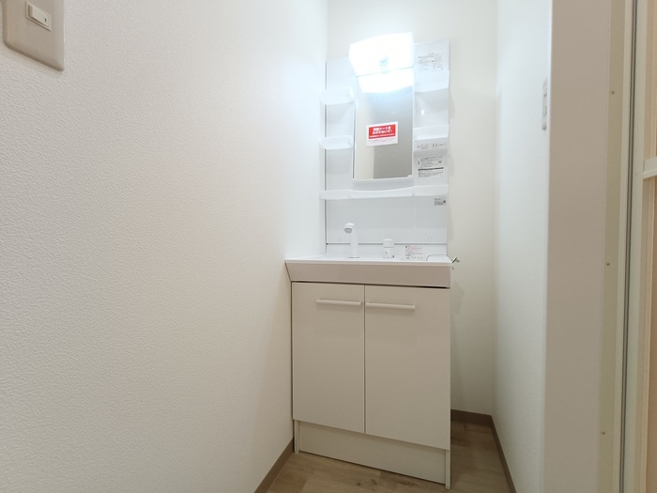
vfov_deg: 78.1
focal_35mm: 16
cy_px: 246
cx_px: 328
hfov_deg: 94.5
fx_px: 304
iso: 250
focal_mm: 1.68
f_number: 2.2
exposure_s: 1/60
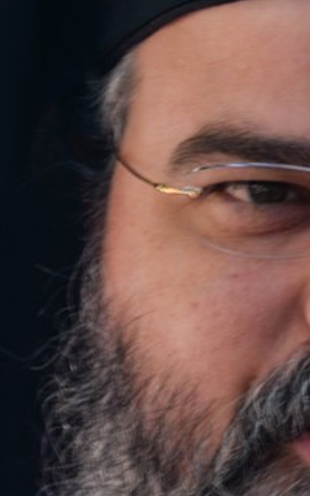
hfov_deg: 0.7
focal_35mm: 1832
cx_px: -74
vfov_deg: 1.1
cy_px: 480
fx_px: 24764
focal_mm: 300
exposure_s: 1/100
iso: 100
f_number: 6.3
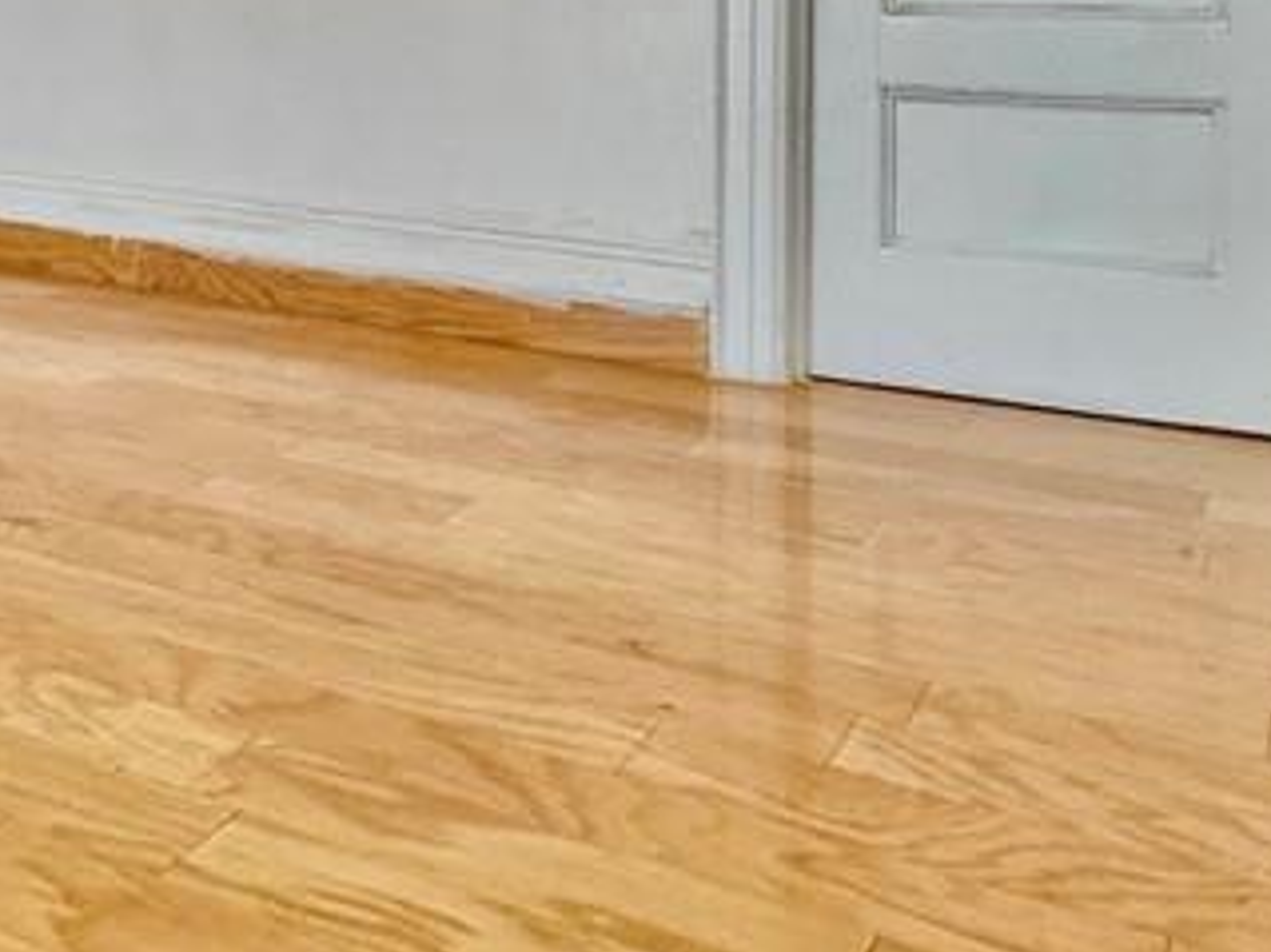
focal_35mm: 45
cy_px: -52
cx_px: 307
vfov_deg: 29.5
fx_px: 1652
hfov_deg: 40.8
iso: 320
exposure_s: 1/120
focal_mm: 2.22
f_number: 2.2
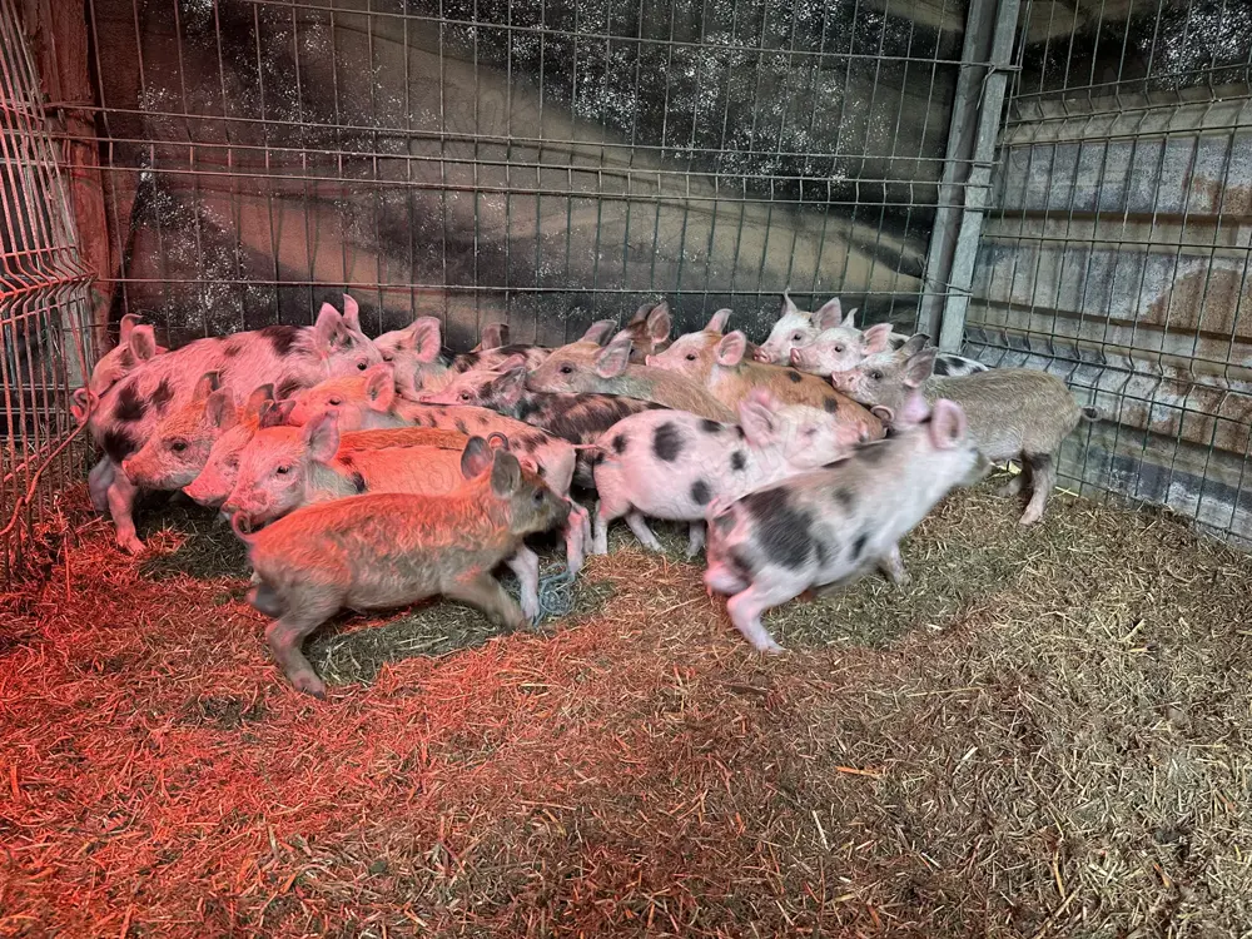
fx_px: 868
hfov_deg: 71.6
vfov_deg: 56.8
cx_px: 626
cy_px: 470
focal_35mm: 24
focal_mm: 6.86
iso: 200
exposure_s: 1/50
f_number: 1.78
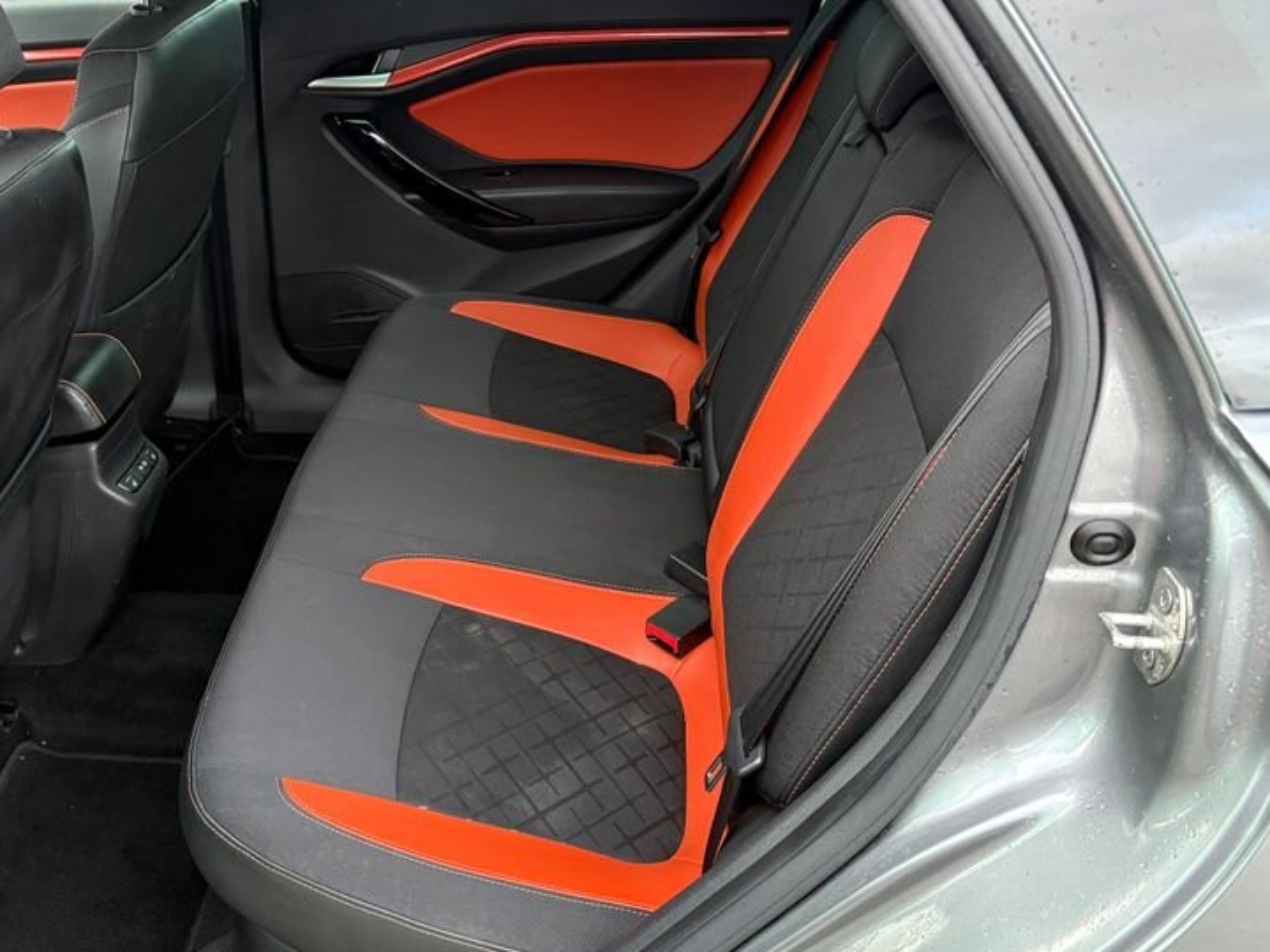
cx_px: 515
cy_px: 467
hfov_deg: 49.9
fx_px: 1357
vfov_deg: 38.7
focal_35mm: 37
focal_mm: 5.96
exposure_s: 1/60
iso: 250
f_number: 1.6
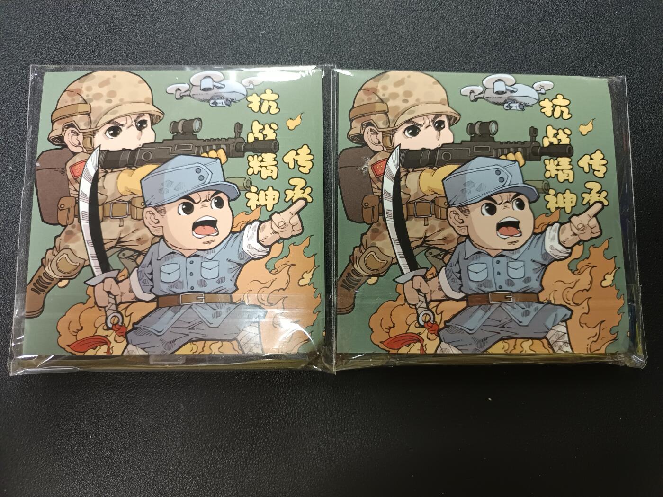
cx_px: 332
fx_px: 460
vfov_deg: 56.8
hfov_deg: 71.6
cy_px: 248
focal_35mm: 24
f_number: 1.7
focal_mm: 5.31
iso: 1223
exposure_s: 1/50
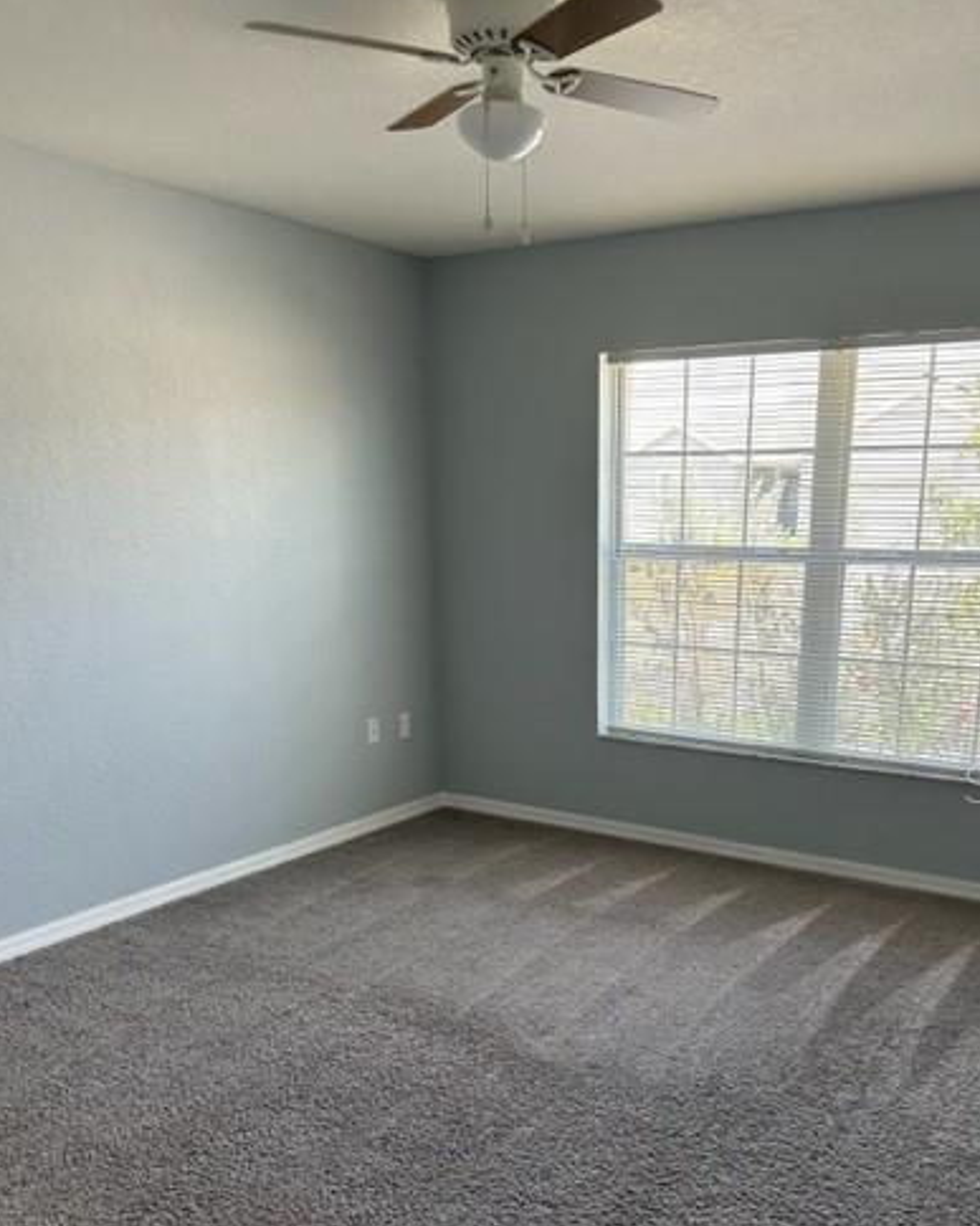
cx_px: 595
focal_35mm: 31
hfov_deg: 46.8
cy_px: 783
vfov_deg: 56.4
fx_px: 1124
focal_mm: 6.86
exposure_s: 1/161
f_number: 1.78
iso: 100
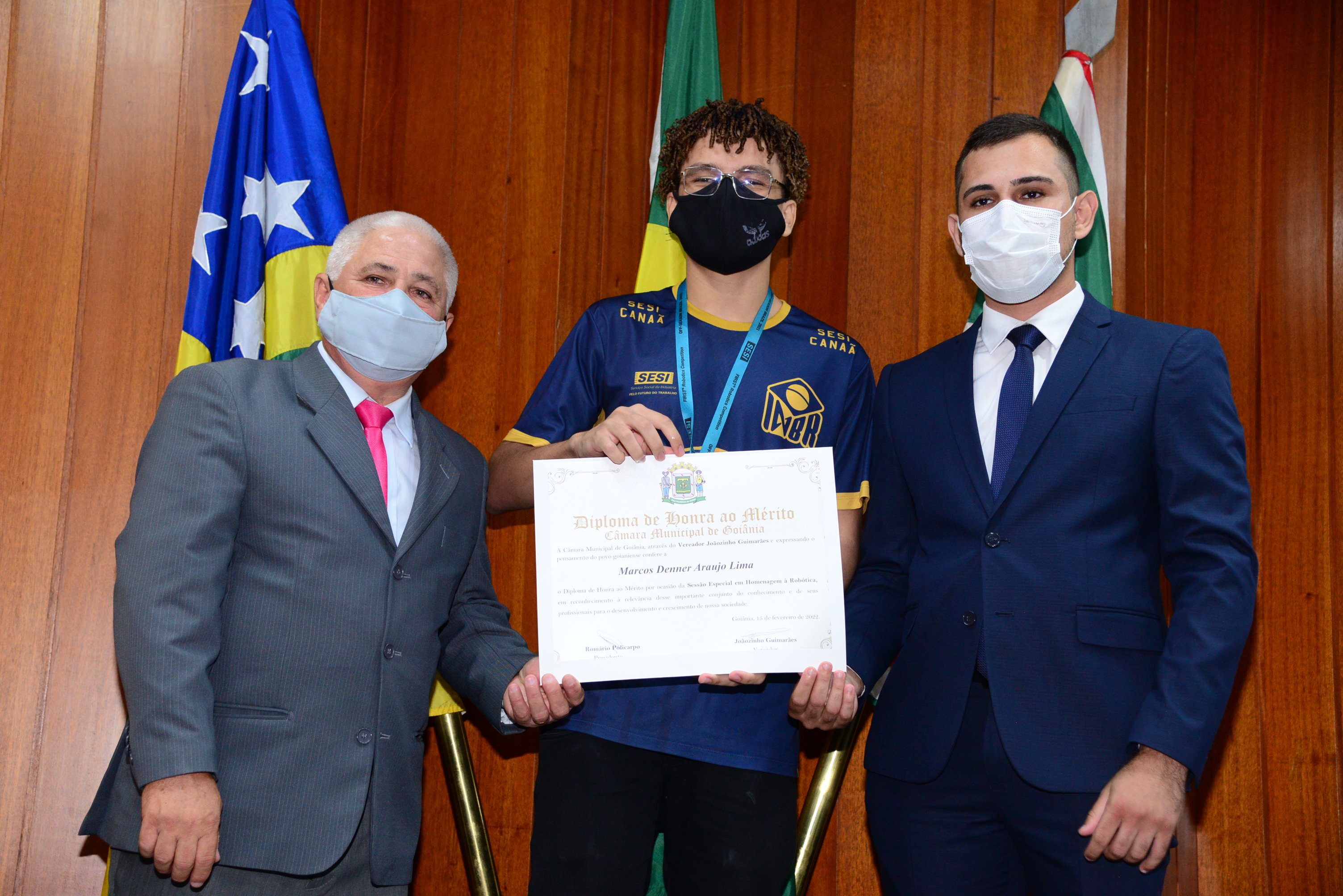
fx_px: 1941
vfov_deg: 26.0
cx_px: 672
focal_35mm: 52
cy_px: 448
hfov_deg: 38.2
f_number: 4
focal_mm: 52
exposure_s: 1/125
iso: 2500
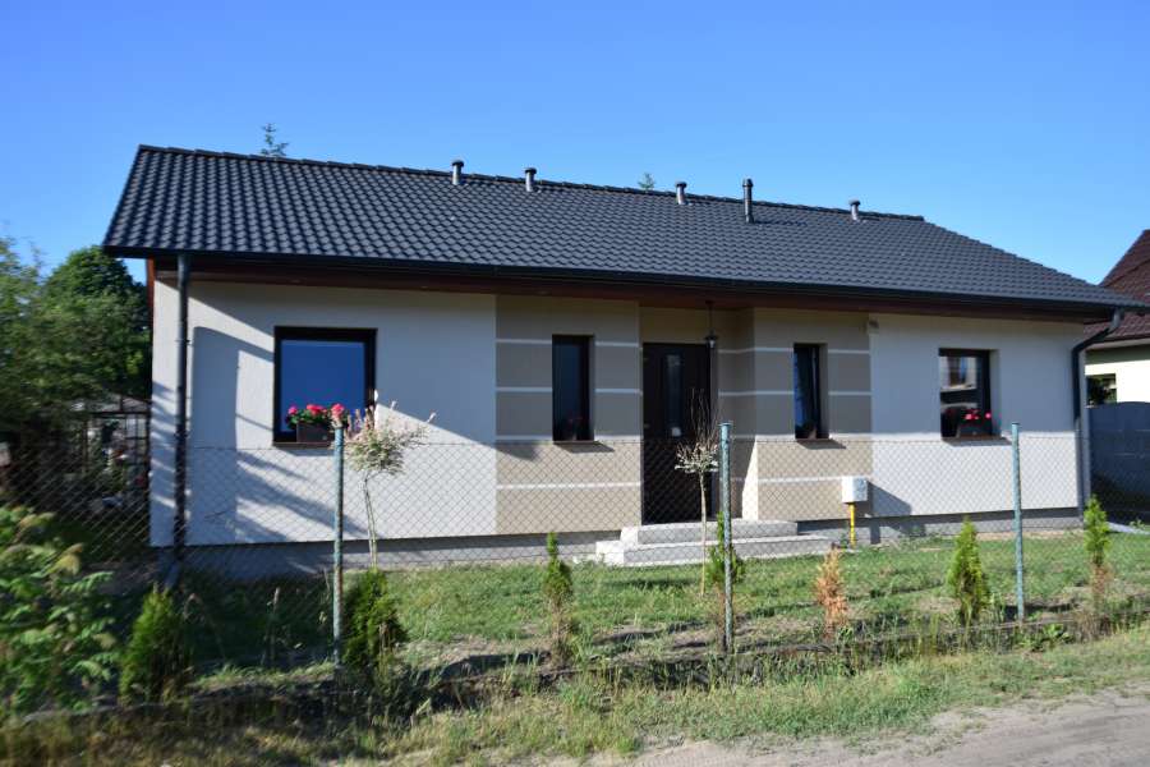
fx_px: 1006
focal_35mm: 32
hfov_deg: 59.5
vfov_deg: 41.7
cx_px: 575
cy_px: 384
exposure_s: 1/320
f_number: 5.6
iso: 100
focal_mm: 21
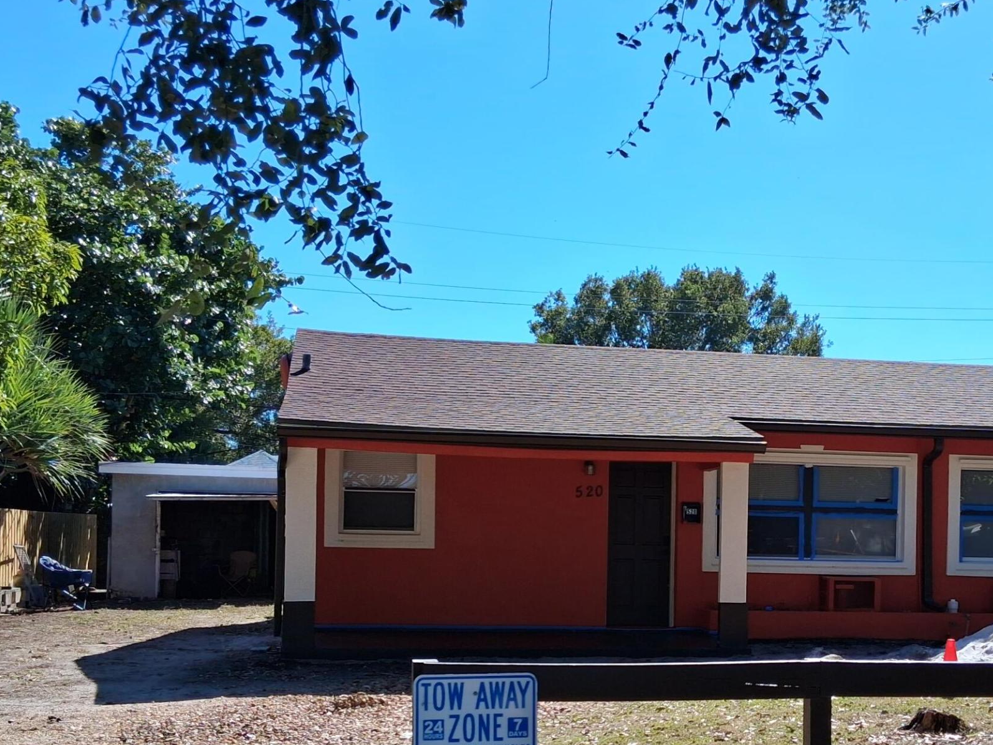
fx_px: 1348
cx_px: 626
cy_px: 541
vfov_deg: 30.5
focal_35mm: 47
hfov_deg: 40.1
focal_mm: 3.98
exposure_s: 1/708
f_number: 1.8
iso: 25
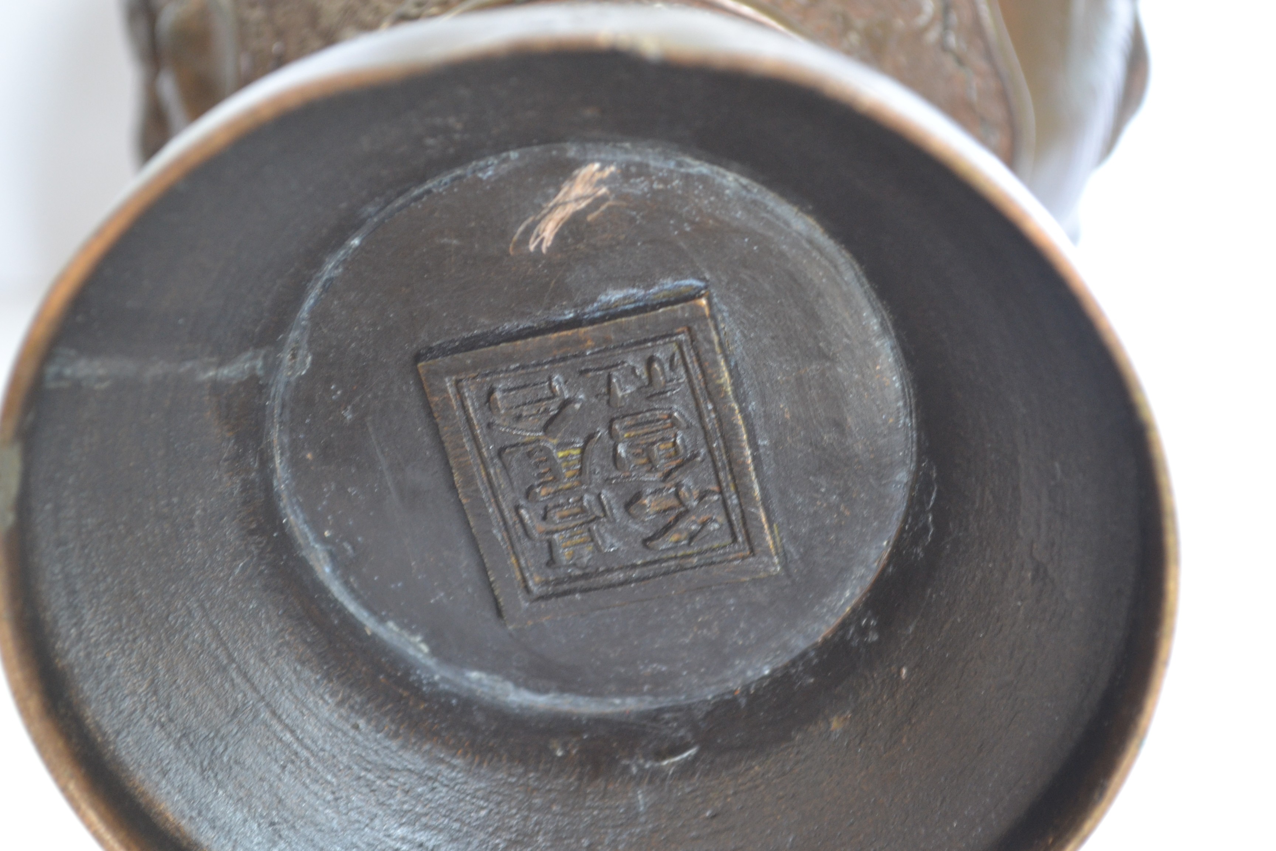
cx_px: 638
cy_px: 426
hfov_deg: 28.1
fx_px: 2552
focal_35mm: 72
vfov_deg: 18.9
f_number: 5.6
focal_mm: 48
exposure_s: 1/15
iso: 900
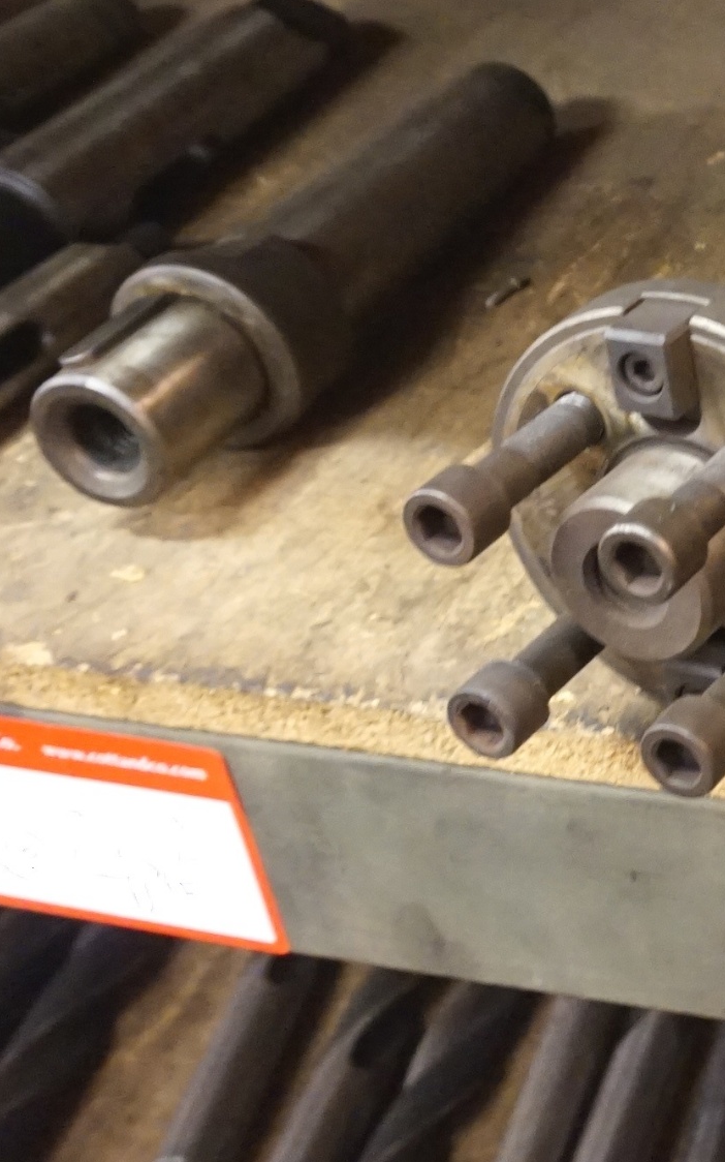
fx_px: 2246
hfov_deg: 15.9
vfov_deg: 28.5
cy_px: 273
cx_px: 1250
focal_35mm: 71
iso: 3200
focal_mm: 16
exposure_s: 1/20
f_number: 3.5
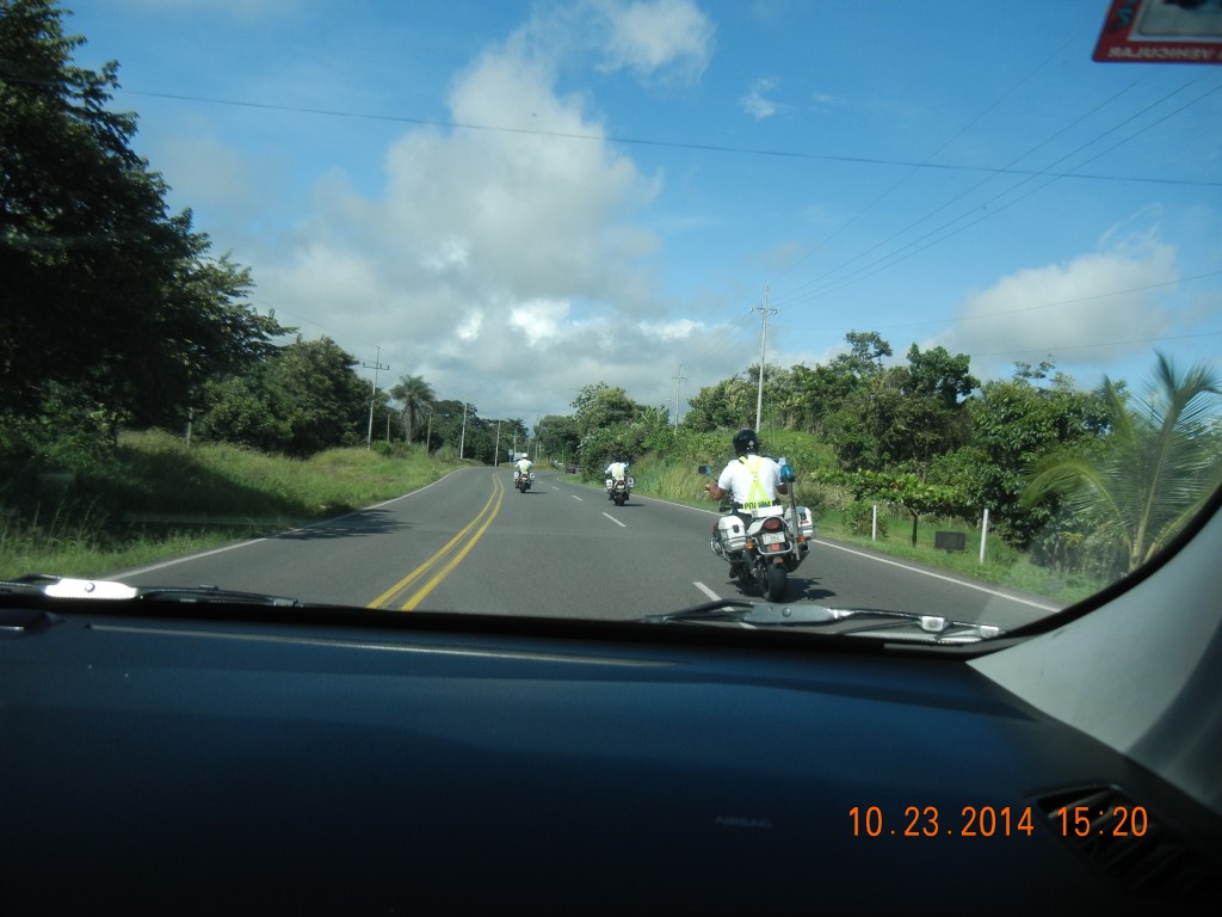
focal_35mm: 30
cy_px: 458
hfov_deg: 60.0
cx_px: 611
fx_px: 1059
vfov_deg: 46.8
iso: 160
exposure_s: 1/404
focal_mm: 5.4
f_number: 7
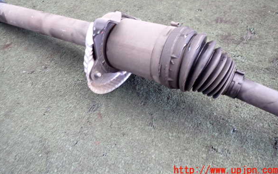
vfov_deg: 45.8
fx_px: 205
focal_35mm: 27
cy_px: 70
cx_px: 139
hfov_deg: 68.4
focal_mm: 4.5
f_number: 2
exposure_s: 1/30
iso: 400
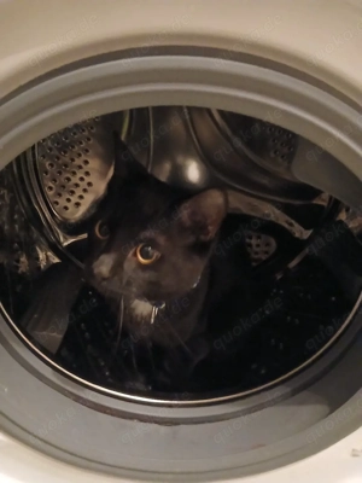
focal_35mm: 26
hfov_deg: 53.1
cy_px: 242
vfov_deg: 67.3
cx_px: 181
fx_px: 363
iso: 2500
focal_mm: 3.98
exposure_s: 1/10
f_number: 1.8
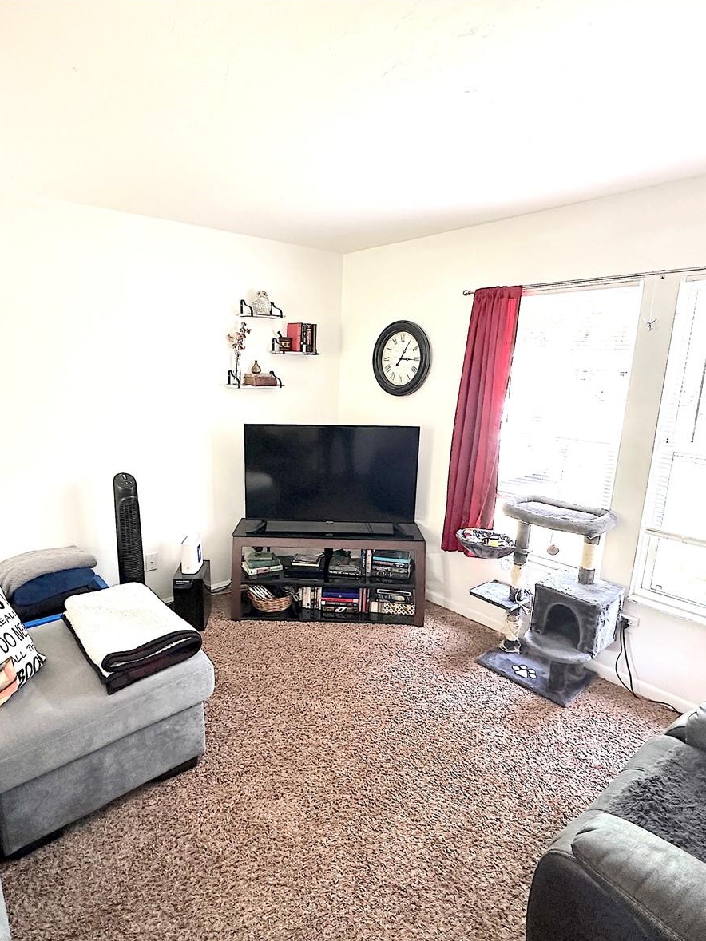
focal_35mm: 19
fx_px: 517
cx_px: 310
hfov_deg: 68.4
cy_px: 476
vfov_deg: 84.7
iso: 320
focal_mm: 2.22
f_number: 2.2
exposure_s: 1/72
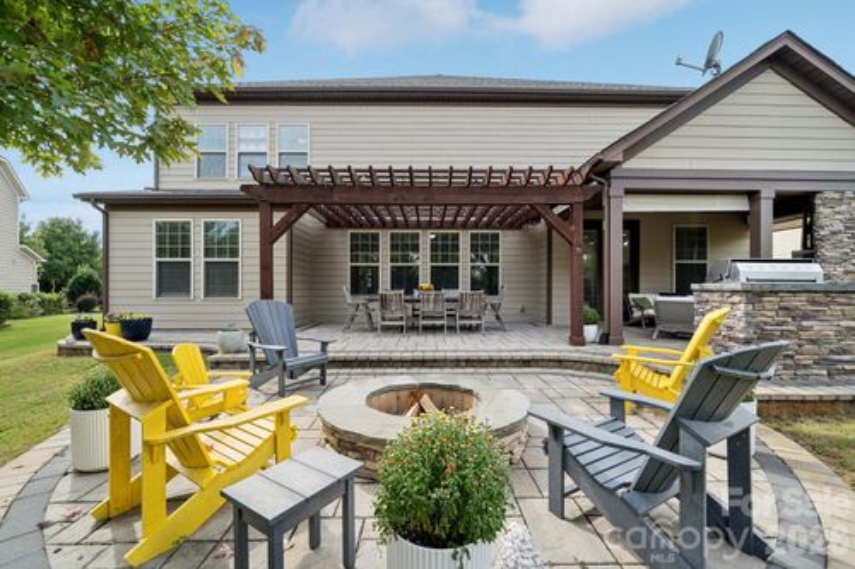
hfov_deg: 100.4
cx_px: 428
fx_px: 356
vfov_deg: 77.3
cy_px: 284
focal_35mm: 15
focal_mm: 15
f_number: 6.3
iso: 100
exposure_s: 1/100
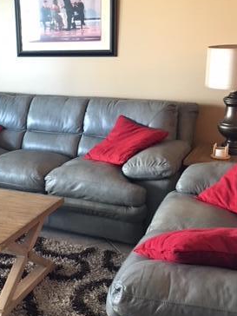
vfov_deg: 37.5
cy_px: 161
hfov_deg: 27.9
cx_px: 43
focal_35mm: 51
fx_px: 466
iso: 64
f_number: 2.2
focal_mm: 4.15
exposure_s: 1/15
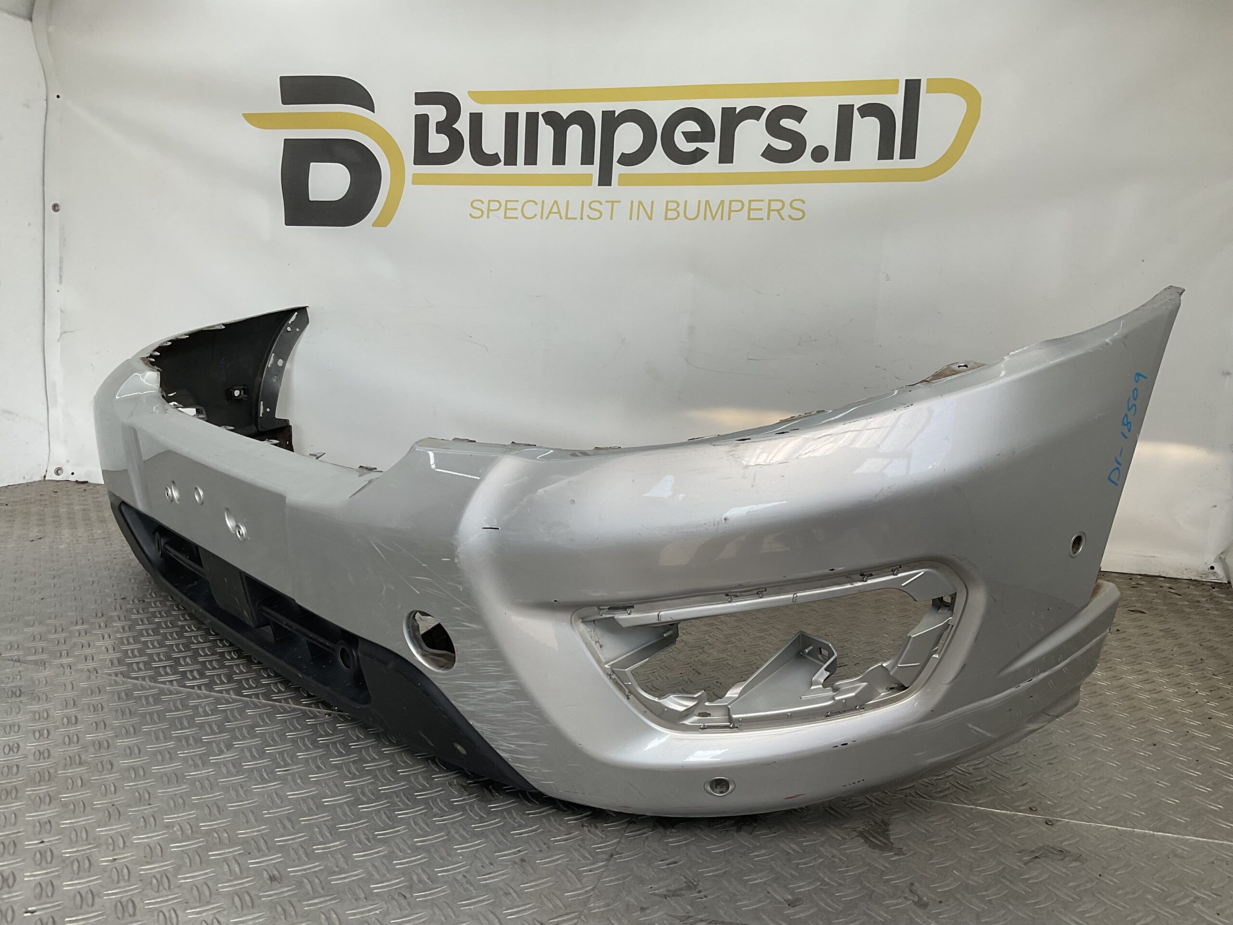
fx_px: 1033
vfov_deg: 48.2
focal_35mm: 29
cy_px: 462
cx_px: 616
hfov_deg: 61.7
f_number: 1.8
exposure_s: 1/318
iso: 16
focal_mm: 3
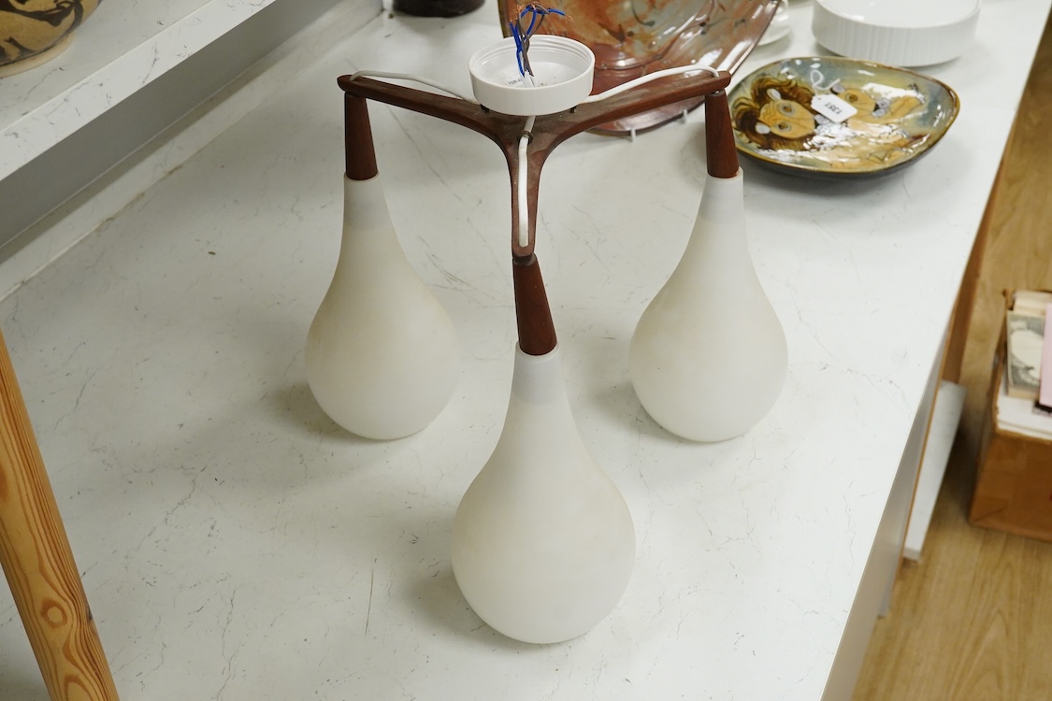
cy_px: 350
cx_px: 526
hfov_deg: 43.6
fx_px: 1315
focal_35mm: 45
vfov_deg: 29.9
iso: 2500
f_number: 11
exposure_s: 1/160
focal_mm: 30
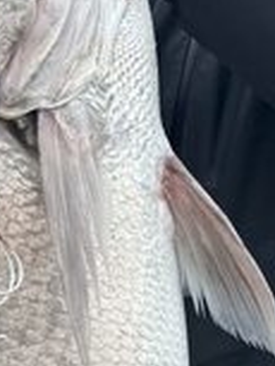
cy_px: 318
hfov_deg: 11.0
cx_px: 275
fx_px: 1417
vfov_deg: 14.6
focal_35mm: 134
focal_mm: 6.76
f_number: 1.78
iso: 80
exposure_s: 1/1366
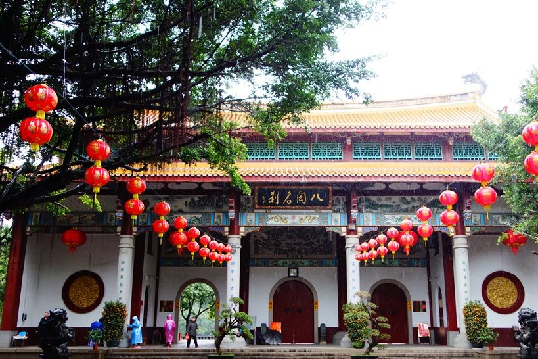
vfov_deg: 37.8
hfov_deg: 54.4
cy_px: 202
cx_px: 292
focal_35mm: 35
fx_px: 523
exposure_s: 1/320
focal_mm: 10.4
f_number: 1.8
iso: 125
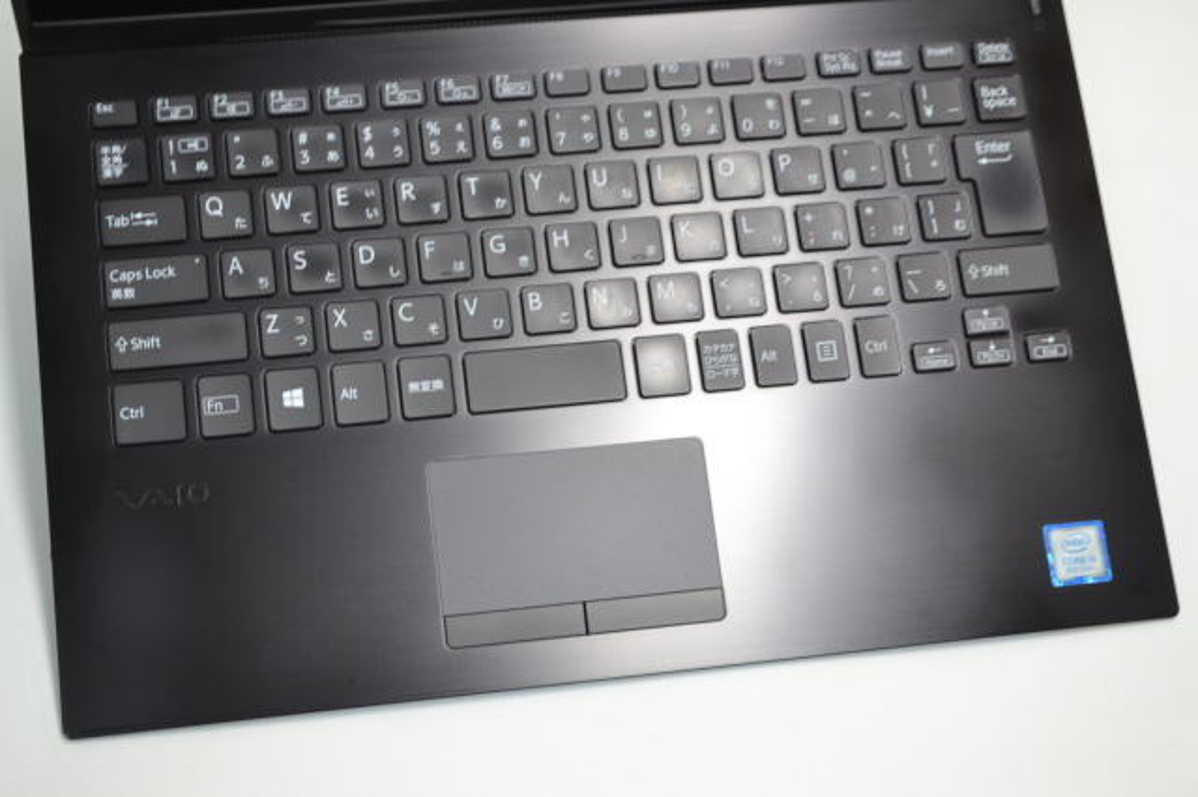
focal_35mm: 63
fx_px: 2095
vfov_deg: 21.5
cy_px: 398
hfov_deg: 31.9
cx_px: 599
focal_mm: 42
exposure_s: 1/4
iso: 100
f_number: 5.3
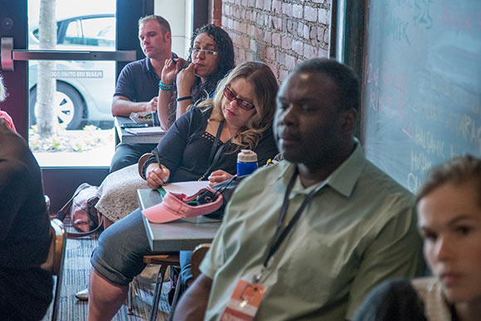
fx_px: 935
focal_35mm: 70
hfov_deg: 28.8
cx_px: 240
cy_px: 160
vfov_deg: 19.5
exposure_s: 1/125
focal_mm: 70
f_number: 4
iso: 1600
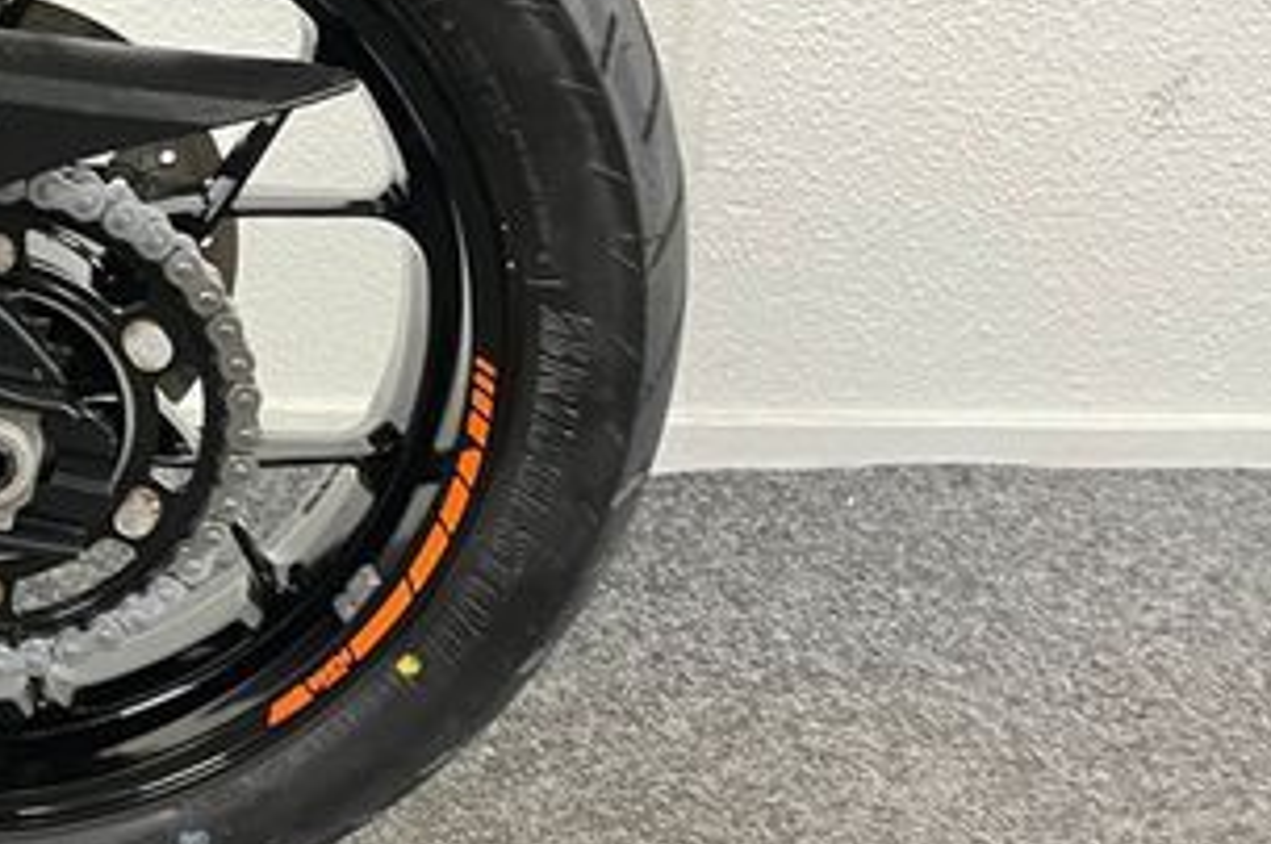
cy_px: 334
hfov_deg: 32.5
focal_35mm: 57
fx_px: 2010
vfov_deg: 23.7
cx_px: 25
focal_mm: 5.1
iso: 400
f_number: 1.6
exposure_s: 1/50
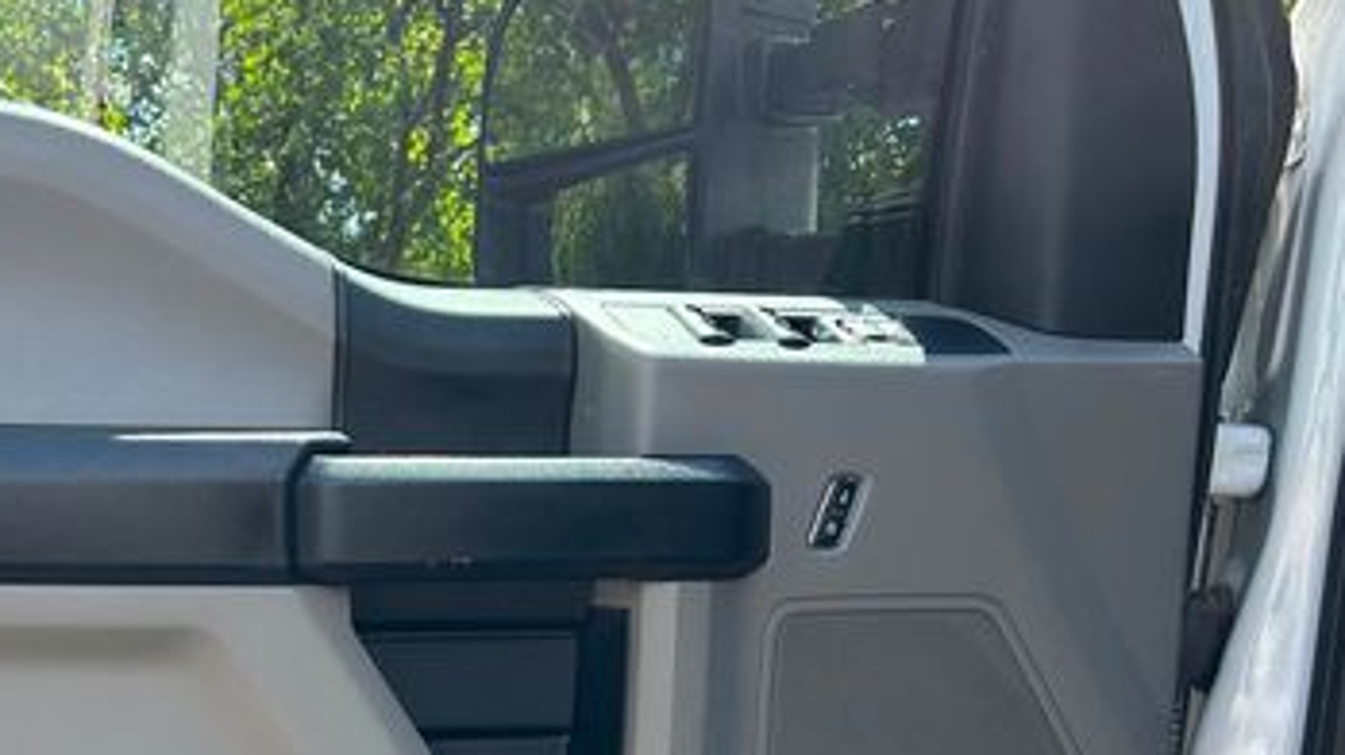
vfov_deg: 21.7
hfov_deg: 37.9
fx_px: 1854
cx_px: 200
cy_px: 855
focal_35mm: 52
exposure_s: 1/687
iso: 50
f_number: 1.5
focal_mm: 5.7
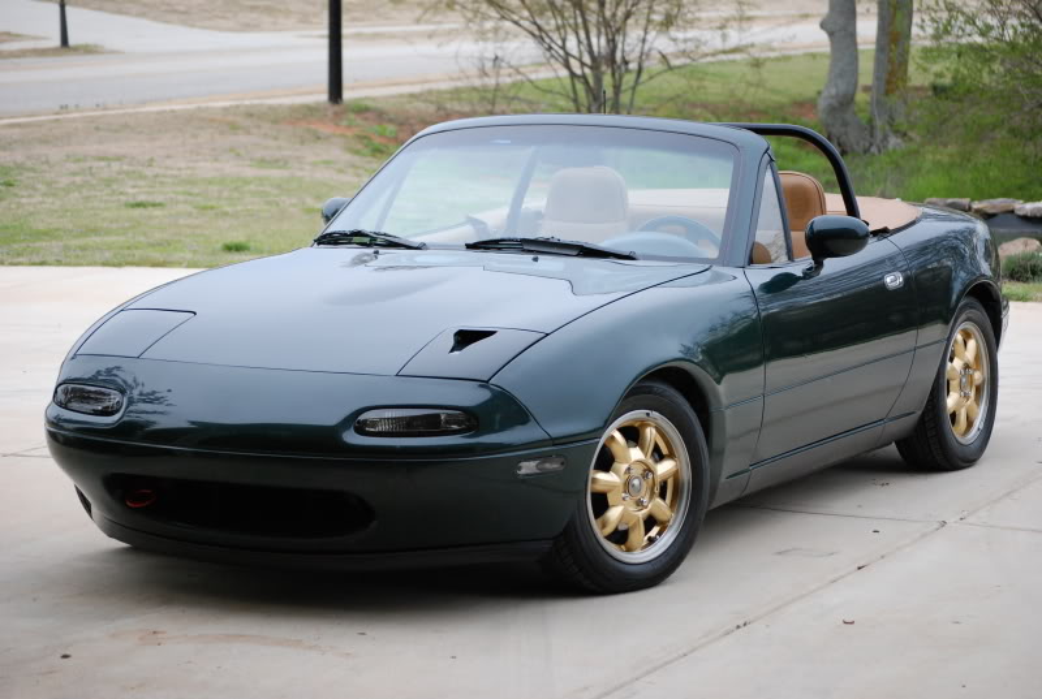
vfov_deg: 13.1
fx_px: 3045
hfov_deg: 19.4
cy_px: 350
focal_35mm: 105
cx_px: 521
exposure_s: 1/800
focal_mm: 70
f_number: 4.2
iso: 800
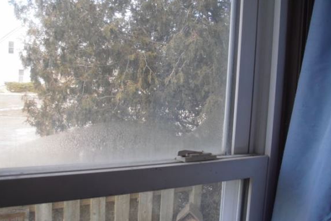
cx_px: 166
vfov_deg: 33.3
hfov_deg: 48.5
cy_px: 125
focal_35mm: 40
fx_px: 368
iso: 100
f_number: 3.5
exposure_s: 1/40
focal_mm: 6.7
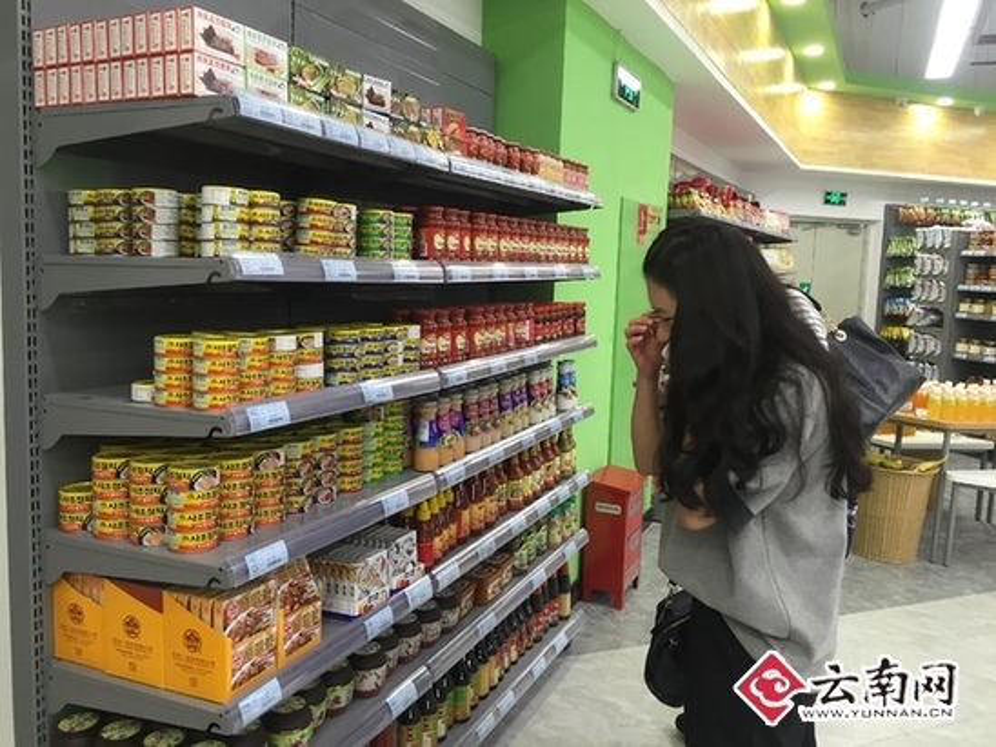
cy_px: 374
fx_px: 834
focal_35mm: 29
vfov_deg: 48.2
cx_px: 498
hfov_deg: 61.7
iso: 80
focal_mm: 4.15
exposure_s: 1/33
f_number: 2.2
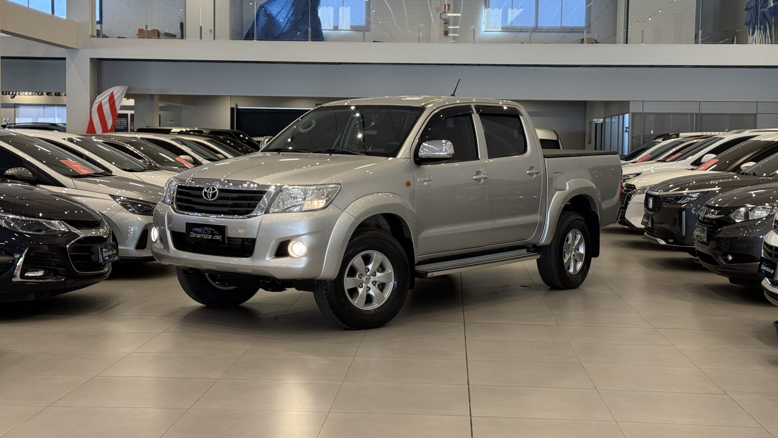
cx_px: 387
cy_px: 185
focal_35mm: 53
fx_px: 1093
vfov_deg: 22.6
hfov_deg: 39.2
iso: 80
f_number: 1.78
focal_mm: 6.76
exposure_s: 1/60
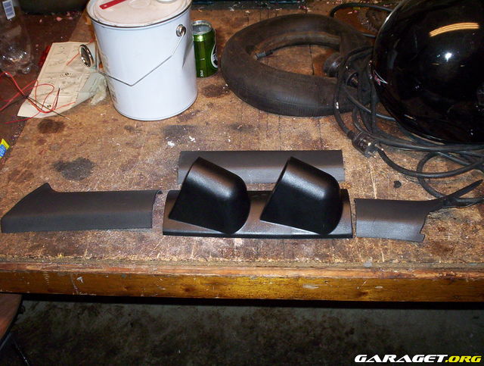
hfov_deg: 48.9
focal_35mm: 38
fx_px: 533
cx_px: 242
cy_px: 183
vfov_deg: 37.9
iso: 140
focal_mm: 4.99
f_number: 4.5
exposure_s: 1/60
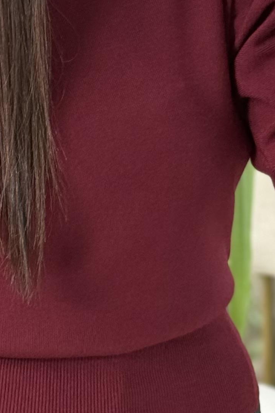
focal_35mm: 186
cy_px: 163
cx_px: 86
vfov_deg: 11.1
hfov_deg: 7.4
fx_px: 2132
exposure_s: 1/242
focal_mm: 6.76
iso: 125
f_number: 1.78
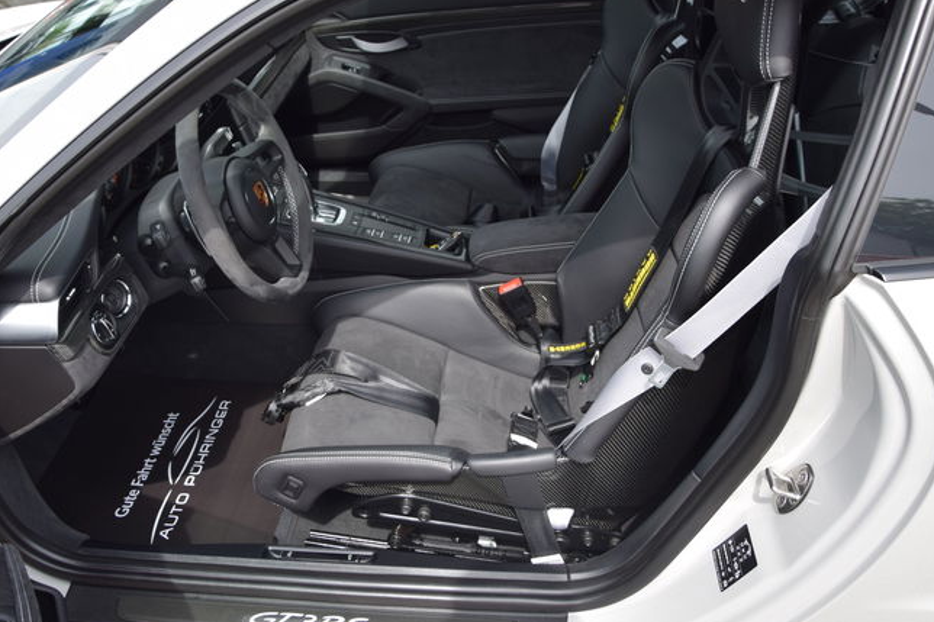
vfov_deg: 21.7
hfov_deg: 32.1
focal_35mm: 63
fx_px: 1624
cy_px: 296
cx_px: 415
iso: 200
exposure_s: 1/250
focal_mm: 35
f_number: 8
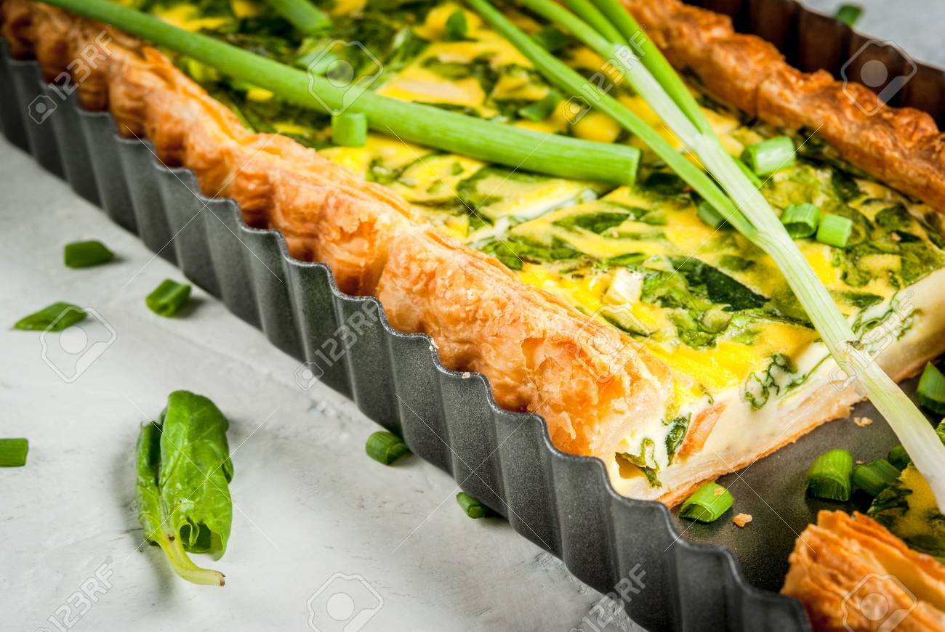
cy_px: 316
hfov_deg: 19.4
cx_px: 472
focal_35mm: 105
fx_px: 2759
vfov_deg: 13.1
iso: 100
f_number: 11
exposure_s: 1/50
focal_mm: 70
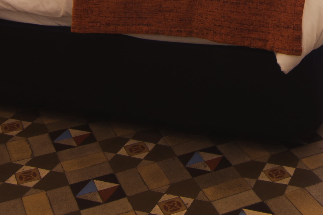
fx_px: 682
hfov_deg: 25.9
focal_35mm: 76
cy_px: -177
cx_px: 286
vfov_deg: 15.4
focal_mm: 16
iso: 100
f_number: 22
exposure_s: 3
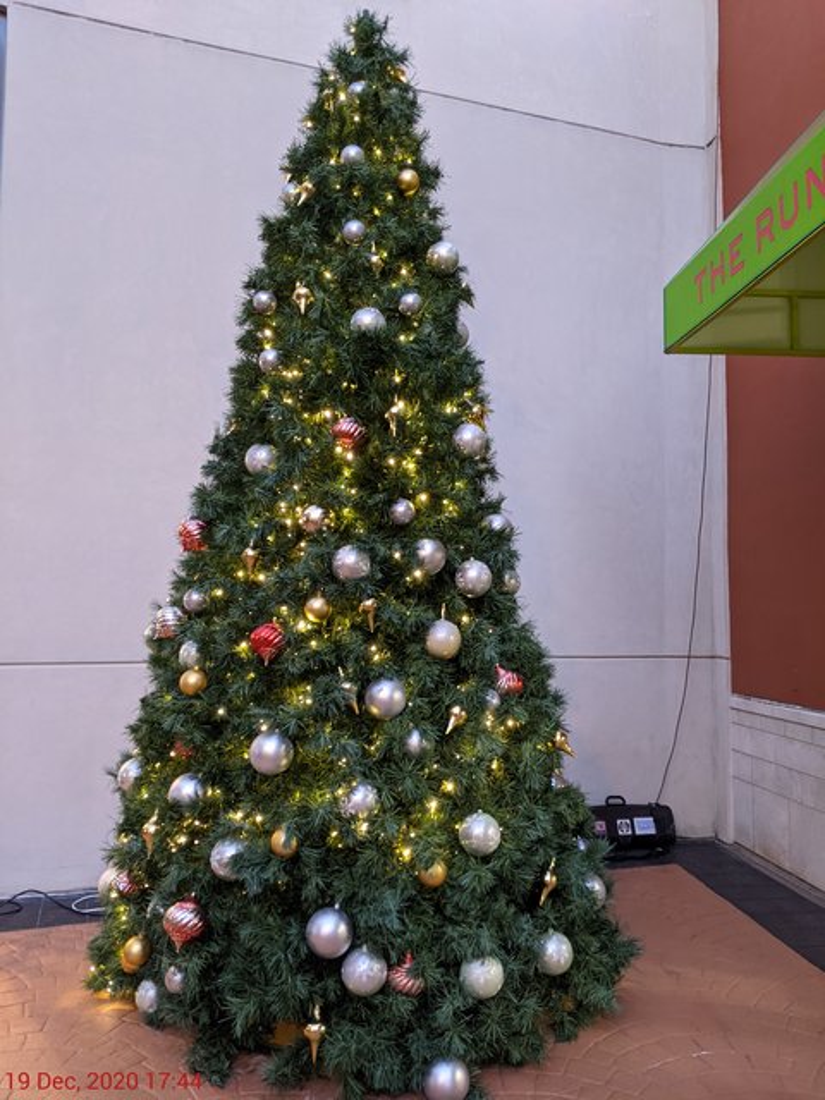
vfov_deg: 65.3
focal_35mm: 27
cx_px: 412
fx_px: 858
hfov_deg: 51.4
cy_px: 550
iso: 155
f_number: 1.8
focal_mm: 4.44
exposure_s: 1/24
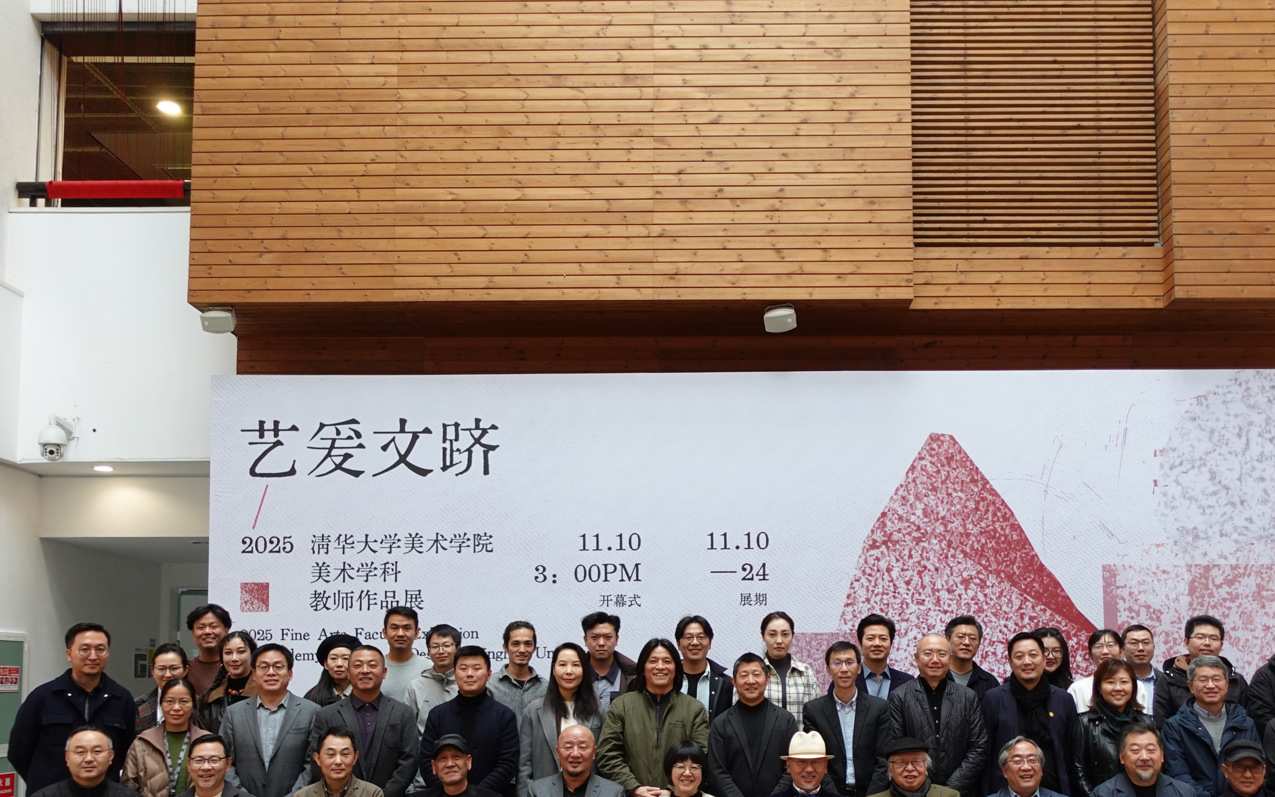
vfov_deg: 35.5
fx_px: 1216
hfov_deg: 55.2
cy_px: 594
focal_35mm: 35
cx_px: 714
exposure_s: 1/30
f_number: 1.8
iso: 320
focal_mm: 9.4
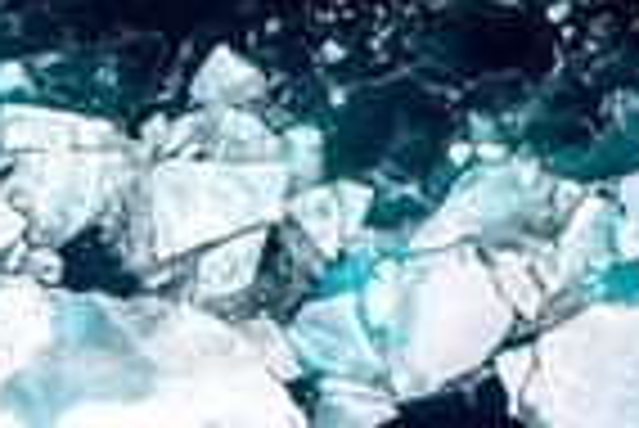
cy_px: -770
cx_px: 1656
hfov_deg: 9.0
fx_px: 3554
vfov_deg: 6.4
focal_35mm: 200
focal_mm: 35
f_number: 8
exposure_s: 1/1600
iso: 200
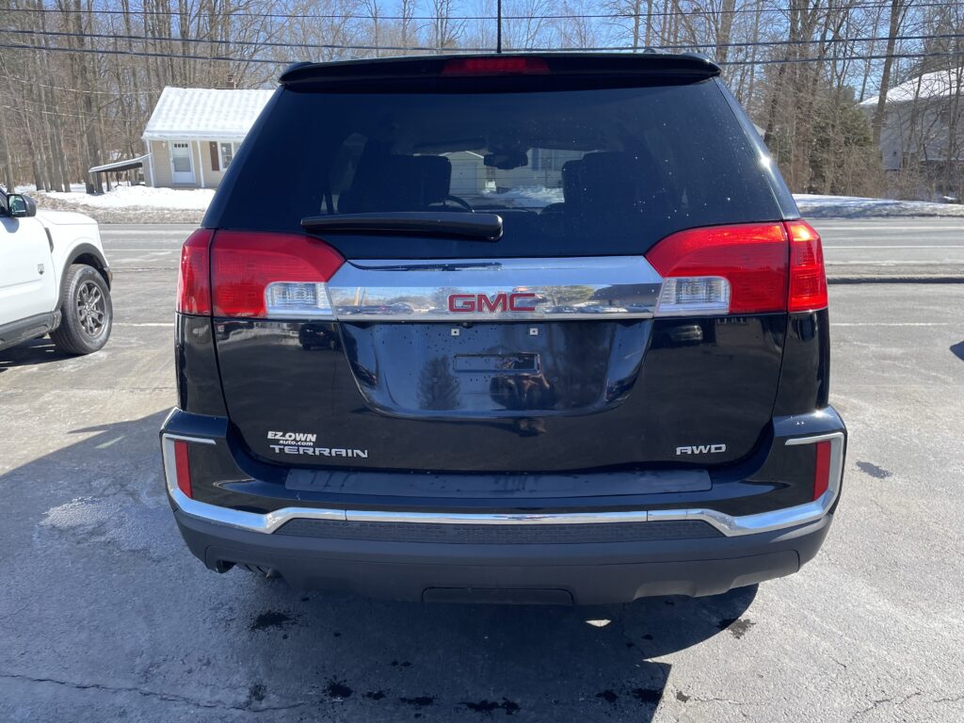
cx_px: 482
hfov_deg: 67.3
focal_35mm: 26
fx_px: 724
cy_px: 362
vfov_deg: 53.1
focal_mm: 4.2
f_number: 1.6
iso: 32
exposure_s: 1/875
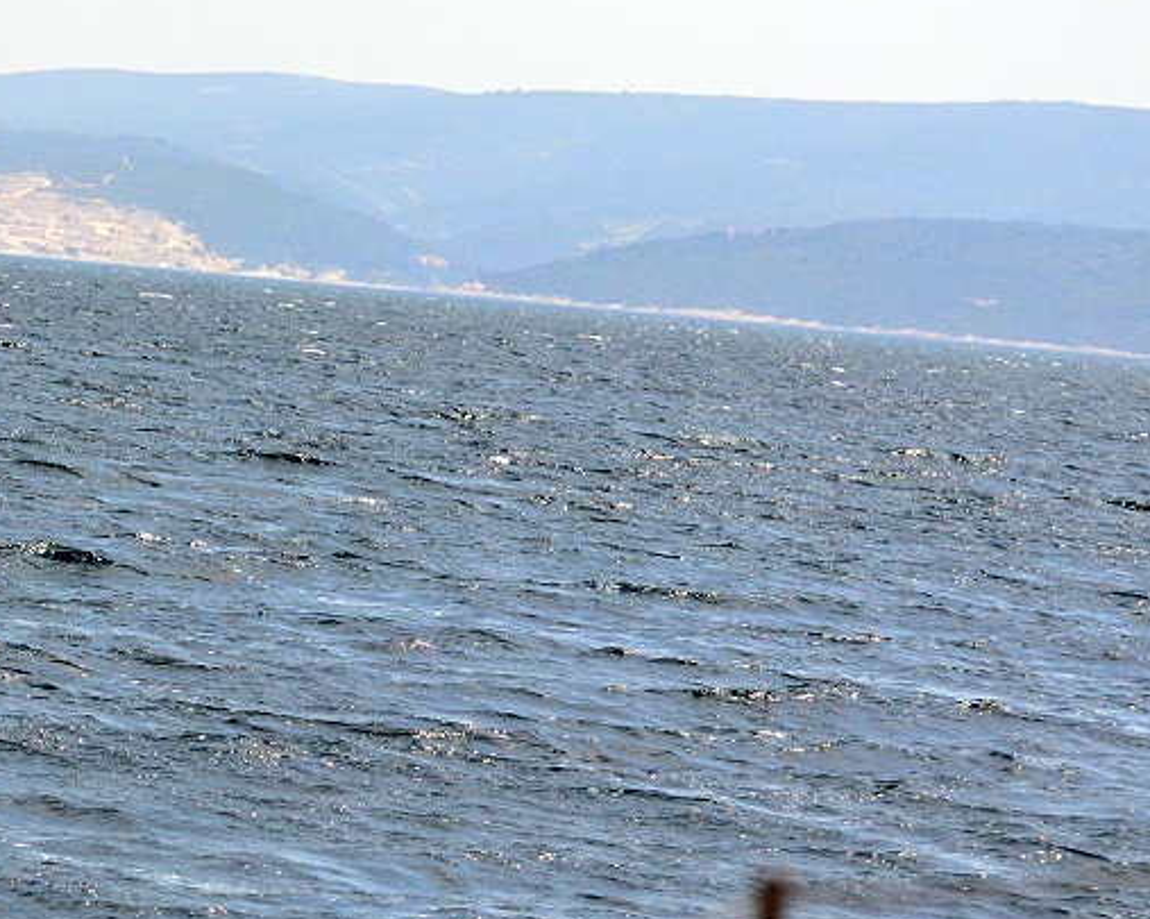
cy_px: 539
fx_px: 7722
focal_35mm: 227
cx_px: 90
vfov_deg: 6.8
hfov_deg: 8.5
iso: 800
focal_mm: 82
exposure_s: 1/5000
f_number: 5
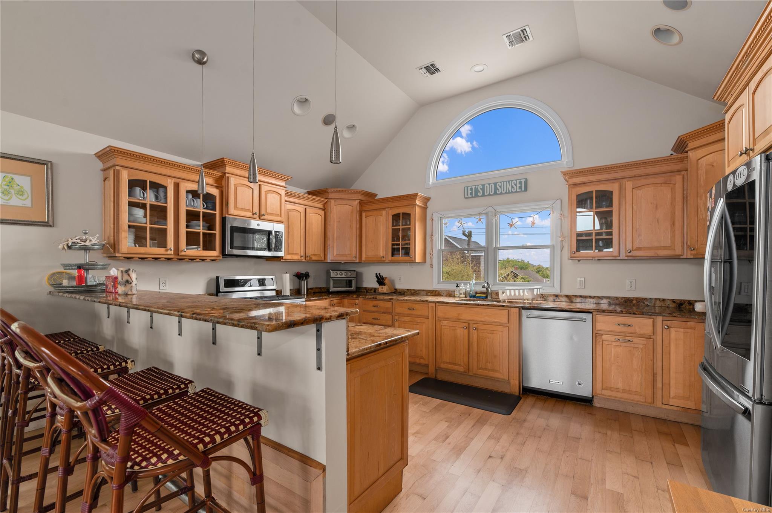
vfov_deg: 77.2
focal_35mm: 15
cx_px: 386
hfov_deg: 100.4
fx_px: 321
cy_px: 256
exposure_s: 1/8
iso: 320
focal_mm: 15
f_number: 7.1
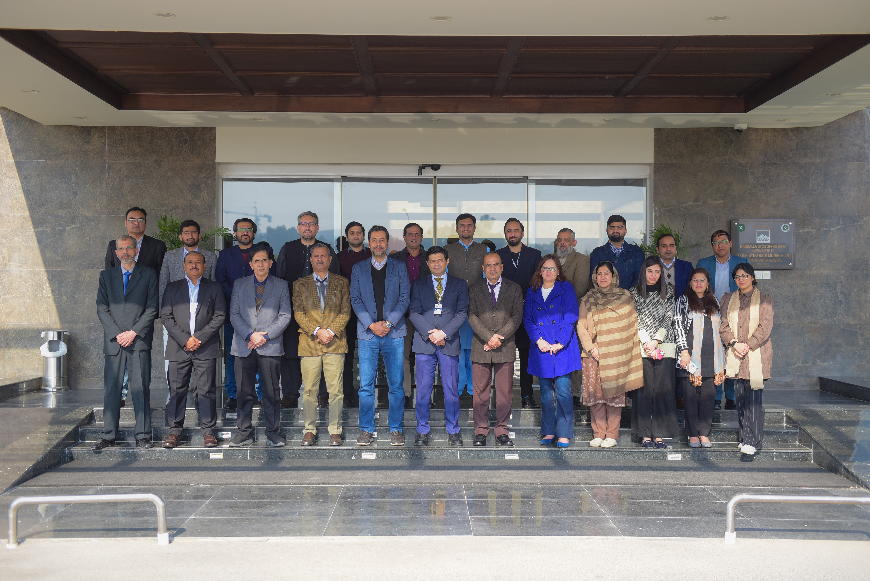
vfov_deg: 28.1
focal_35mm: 48
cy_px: 290
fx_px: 1160
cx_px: 435
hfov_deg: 41.1
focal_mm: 48
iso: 200
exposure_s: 1/640
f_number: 2.8
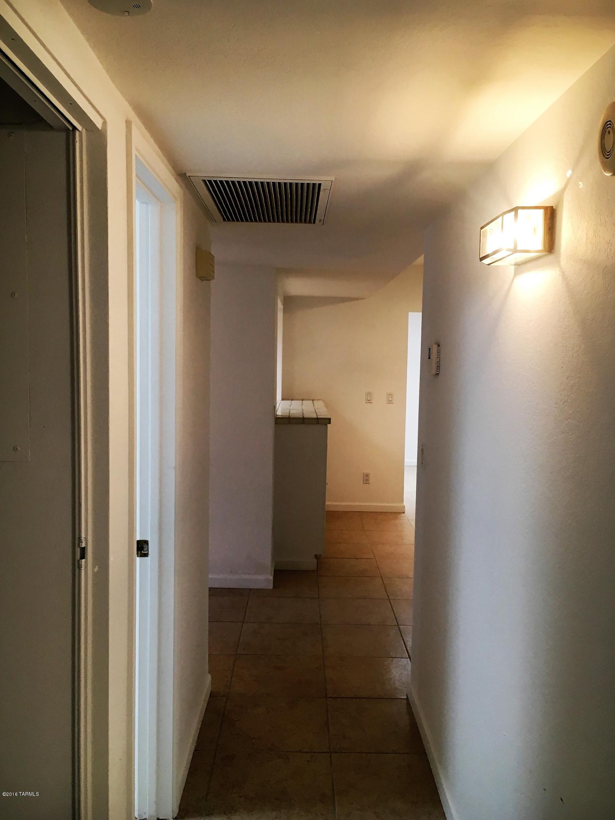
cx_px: 308
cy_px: 410
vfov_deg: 61.7
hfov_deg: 48.2
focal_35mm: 29
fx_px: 687
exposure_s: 1/30
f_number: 2.2
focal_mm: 4.15
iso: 64
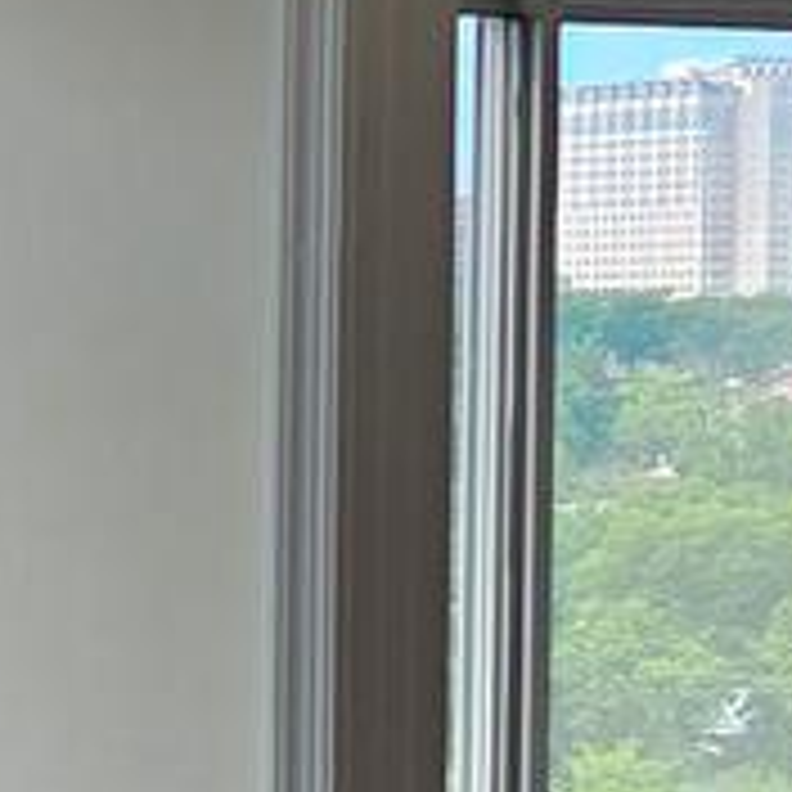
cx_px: -1588
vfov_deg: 10.5
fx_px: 4297
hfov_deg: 8.7
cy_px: 639
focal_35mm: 166
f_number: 1.7
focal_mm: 6.3
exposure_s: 1/120
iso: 12
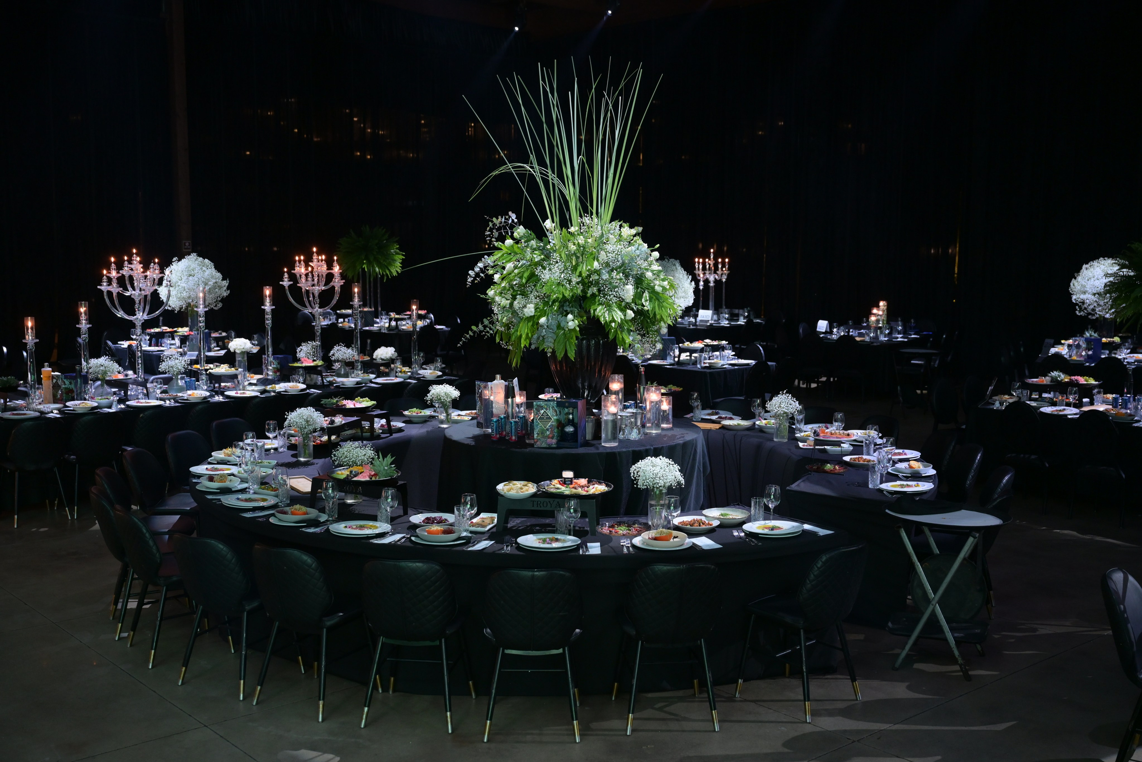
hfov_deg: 49.5
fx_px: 1238
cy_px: 381
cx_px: 571
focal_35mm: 39
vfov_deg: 34.2
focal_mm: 39
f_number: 4
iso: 1600
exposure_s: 1/60
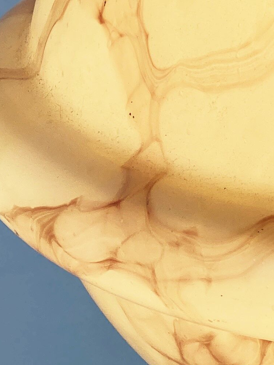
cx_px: 429
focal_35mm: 113
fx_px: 1193
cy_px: -99
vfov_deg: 16.5
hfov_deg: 12.4
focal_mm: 3.99
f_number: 1.8
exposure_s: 1/118
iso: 20
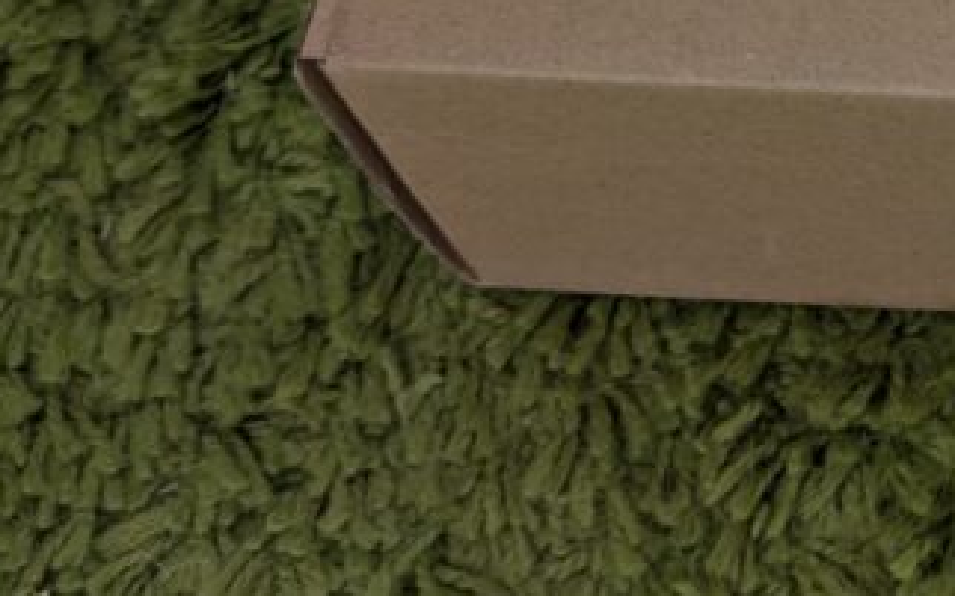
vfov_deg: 15.3
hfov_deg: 23.2
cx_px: 1174
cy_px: -191
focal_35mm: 81
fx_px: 2107
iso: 705
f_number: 1.68
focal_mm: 6.9
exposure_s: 1/96
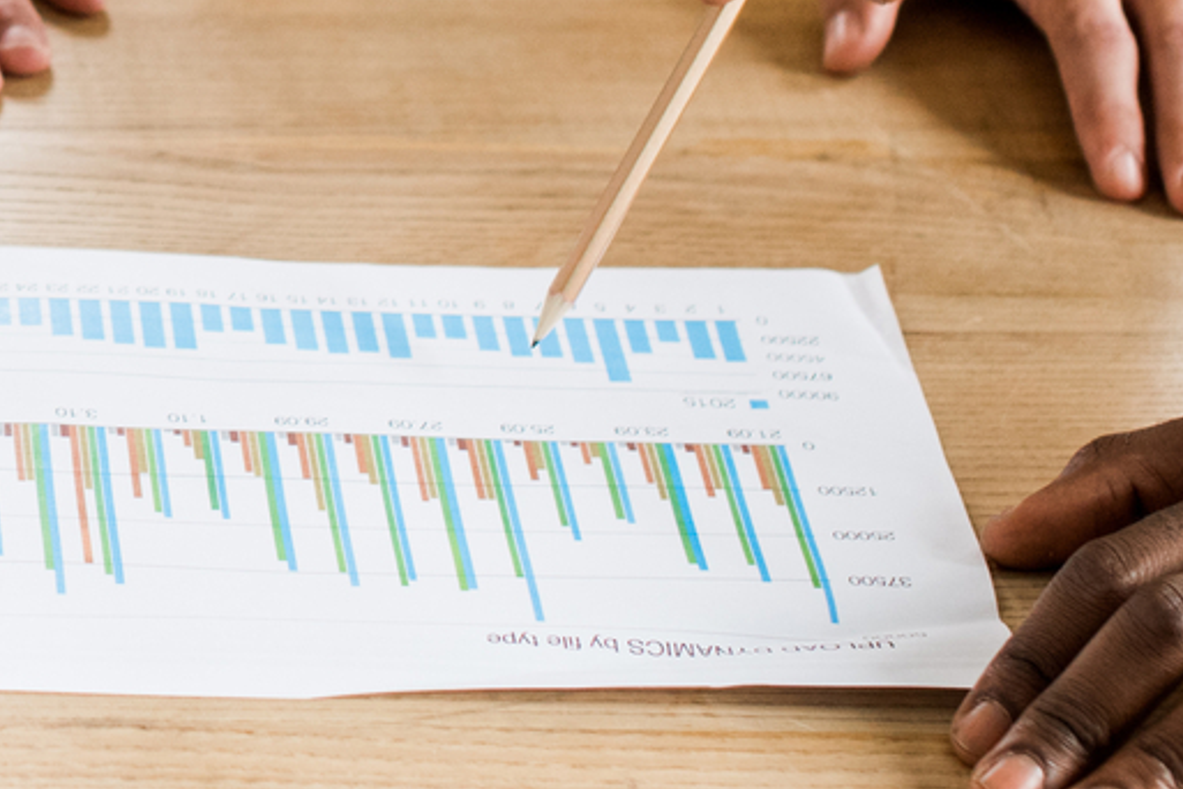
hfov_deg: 10.3
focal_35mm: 195
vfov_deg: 7.0
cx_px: -431
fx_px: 6407
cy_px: -296
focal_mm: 50
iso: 400
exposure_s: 1/200
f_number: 3.5
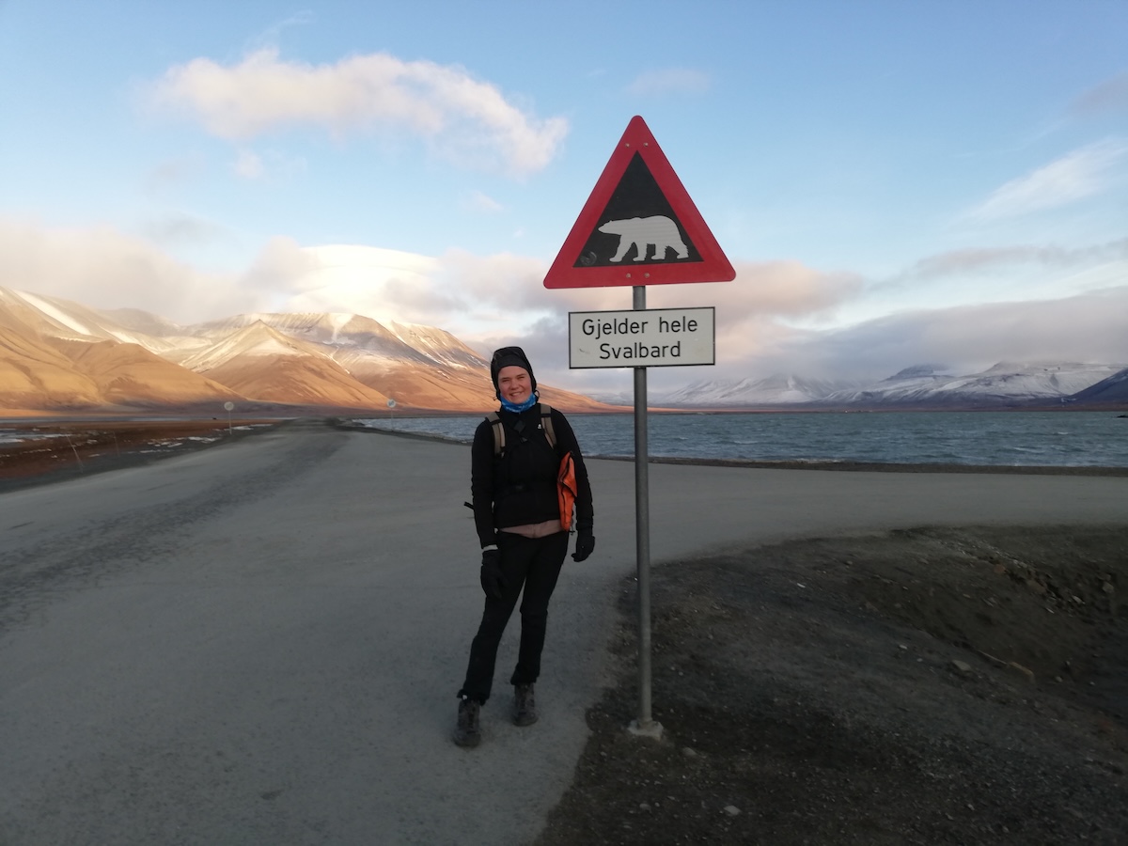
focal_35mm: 26
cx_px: 564
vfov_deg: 53.1
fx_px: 847
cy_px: 423
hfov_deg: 67.3
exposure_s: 1/240
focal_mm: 3.81
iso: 50
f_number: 2.2
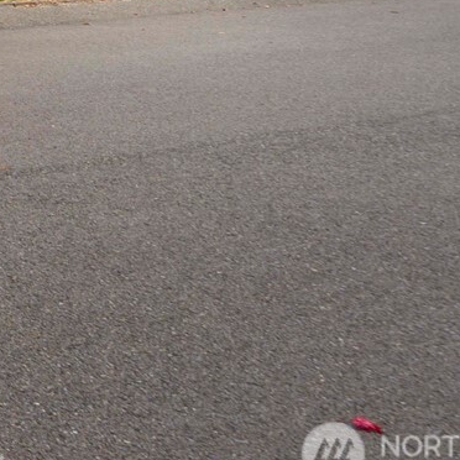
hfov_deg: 15.3
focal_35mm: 93
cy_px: -198
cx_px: -446
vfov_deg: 17.1
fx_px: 1398
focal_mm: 24
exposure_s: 1/125
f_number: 6.7
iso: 100
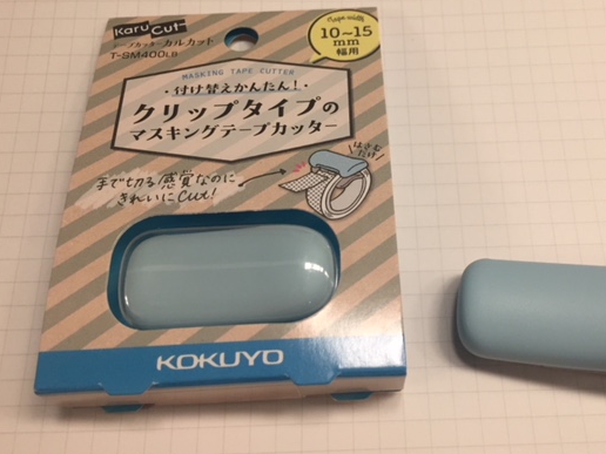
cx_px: 350
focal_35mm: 36
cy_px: 198
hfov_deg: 51.2
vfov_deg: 39.6
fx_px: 630
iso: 100
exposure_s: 1/30
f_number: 2.2
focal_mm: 4.15
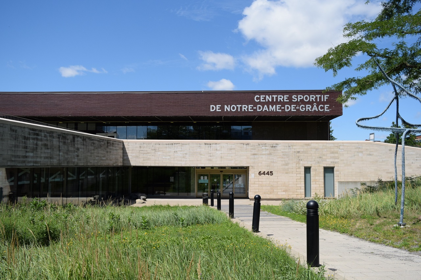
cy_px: 140
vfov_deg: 43.6
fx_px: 351
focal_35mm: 30
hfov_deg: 61.9
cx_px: 210
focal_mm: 20
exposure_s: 1/4000
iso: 500
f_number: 5
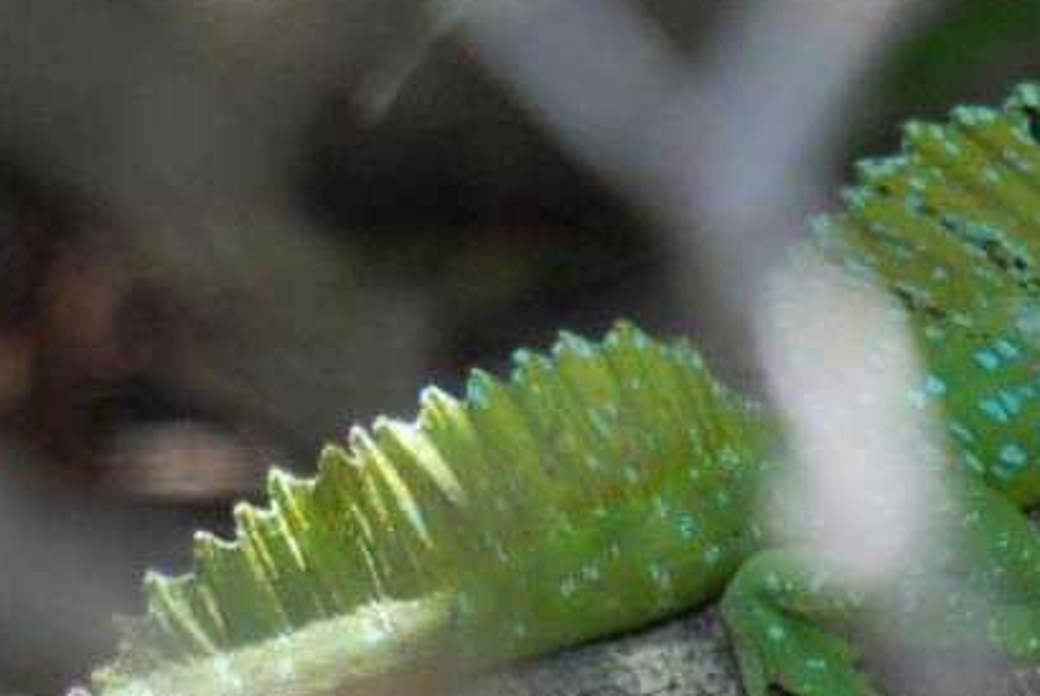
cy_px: -80
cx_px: 702
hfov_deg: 1.2
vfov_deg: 0.8
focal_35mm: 1762
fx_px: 50975
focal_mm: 300
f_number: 5.6
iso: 400
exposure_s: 1/160
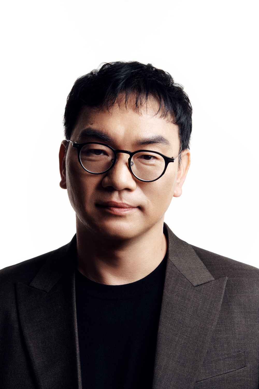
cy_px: 194
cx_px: 130
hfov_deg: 16.5
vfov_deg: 24.5
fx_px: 896
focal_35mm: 83
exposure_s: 1/125
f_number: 13
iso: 1600
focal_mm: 55
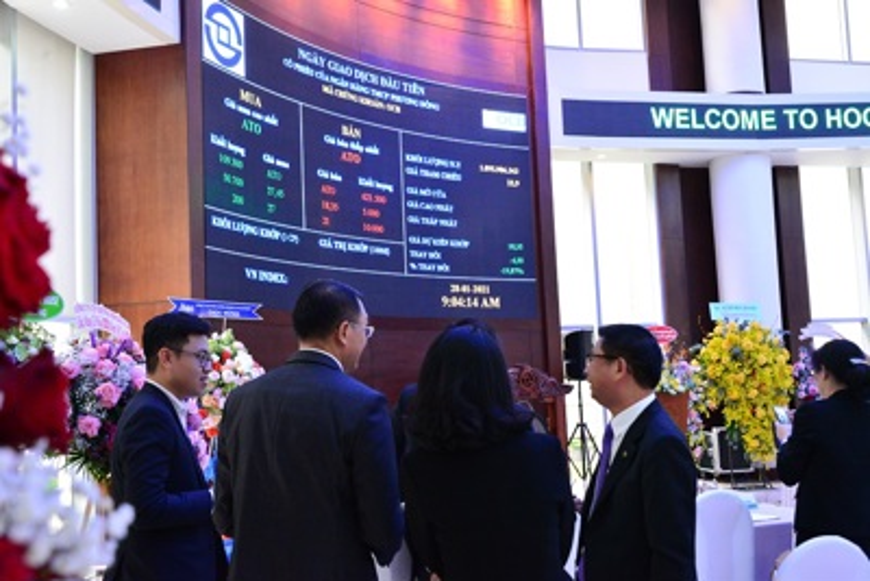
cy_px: 290
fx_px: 870
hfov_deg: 53.1
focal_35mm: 36
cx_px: 435
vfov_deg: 36.9
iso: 5000
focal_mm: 36
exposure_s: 1/80
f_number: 7.1
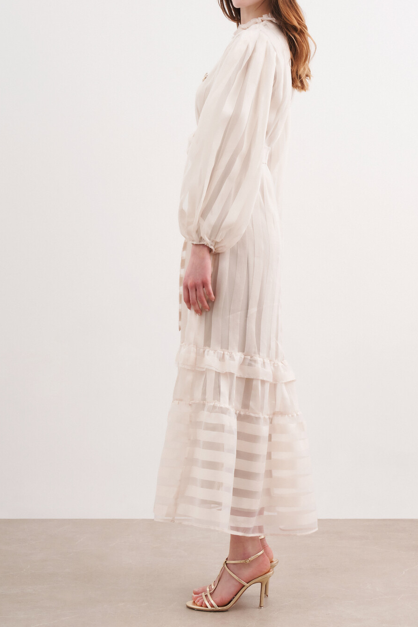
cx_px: 251
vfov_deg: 30.0
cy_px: 256
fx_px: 1166
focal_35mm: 67
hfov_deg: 20.3
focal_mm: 50
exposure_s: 1/160
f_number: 11
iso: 400
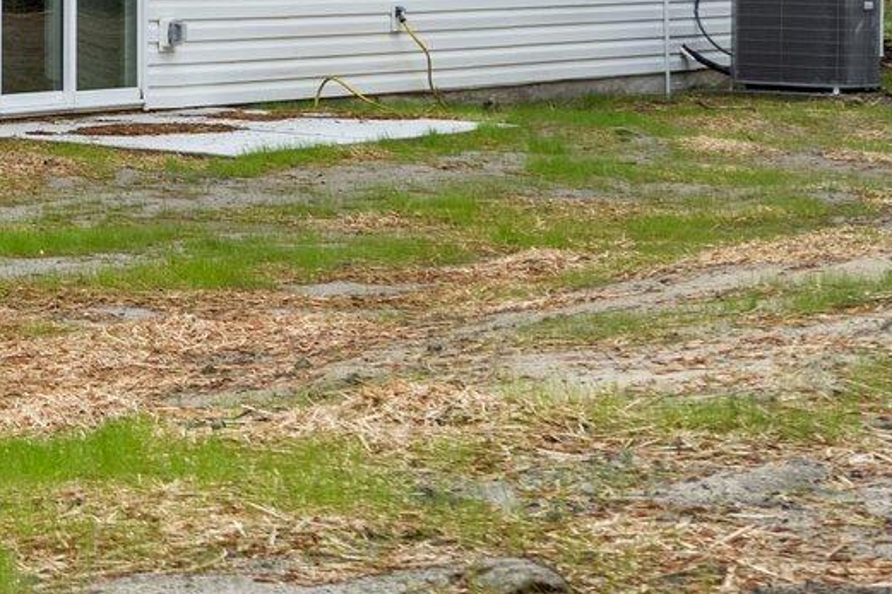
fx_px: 2923
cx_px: -743
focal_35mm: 118
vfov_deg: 11.0
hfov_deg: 15.0
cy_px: -374
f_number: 7.1
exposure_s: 1/250
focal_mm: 30
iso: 250
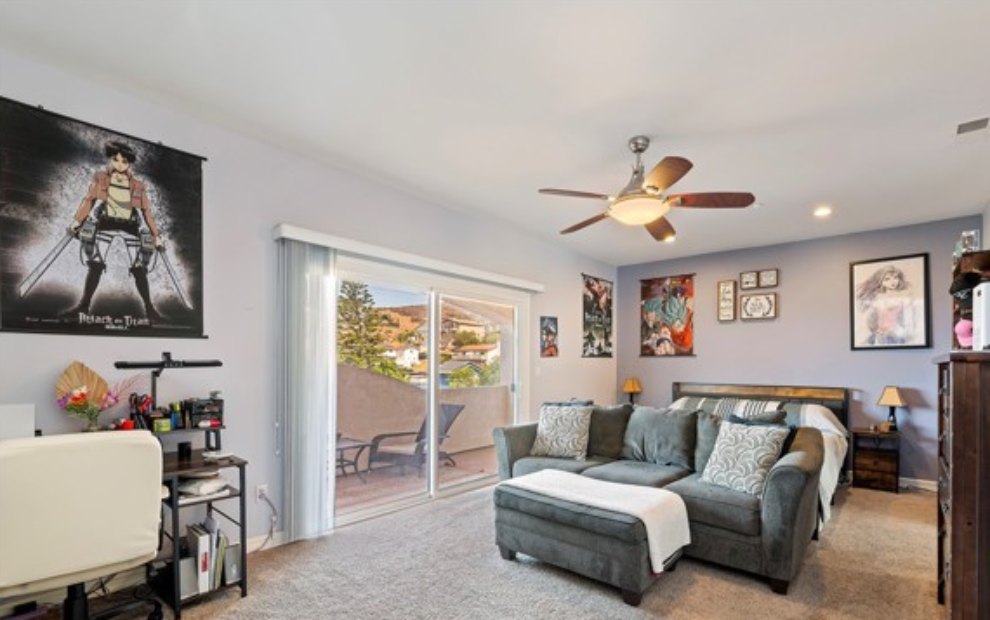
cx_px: 549
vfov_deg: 70.8
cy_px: 363
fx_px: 432
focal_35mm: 16
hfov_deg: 97.4
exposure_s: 1/4
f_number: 10
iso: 500
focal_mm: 14
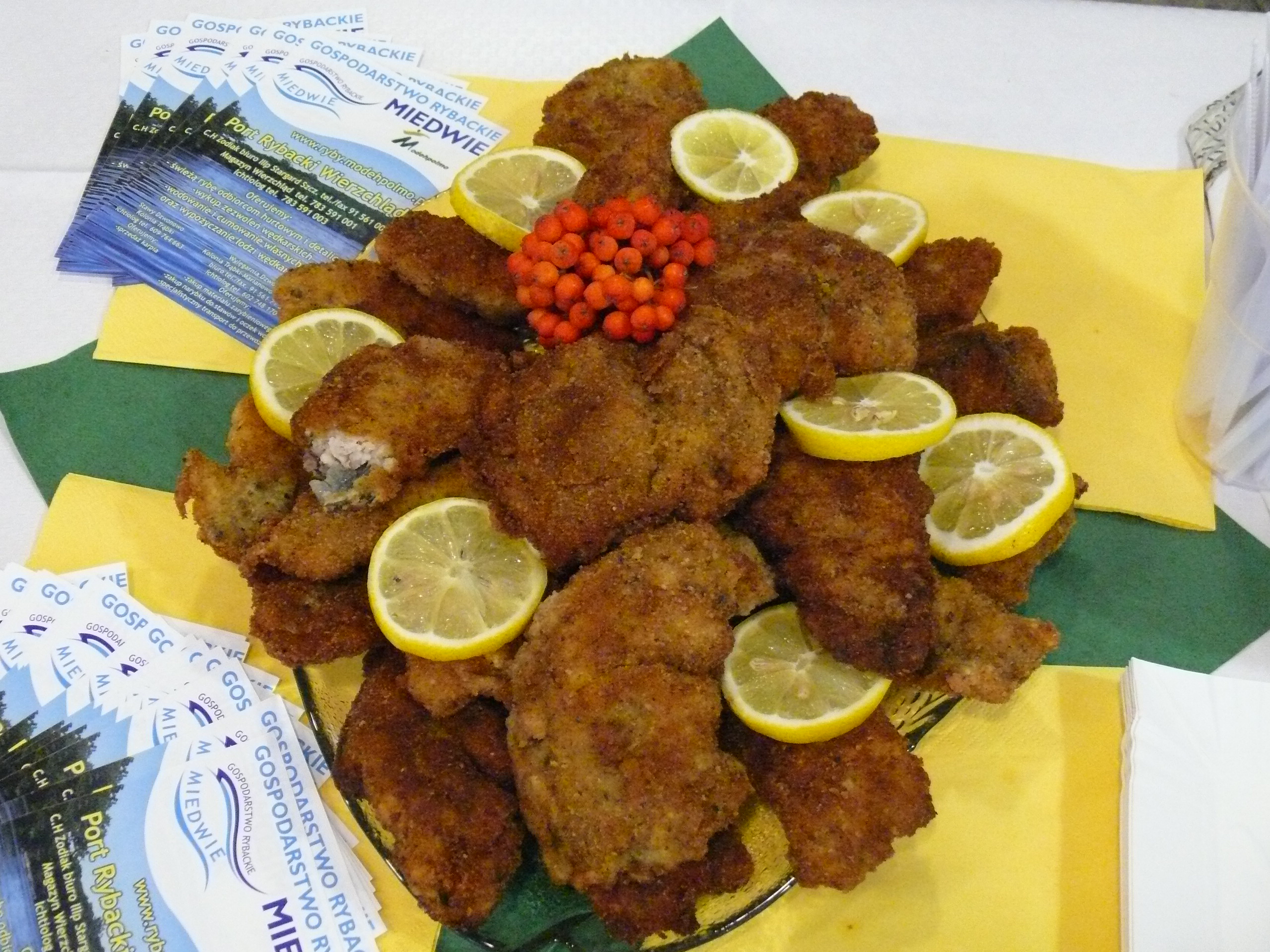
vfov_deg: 30.3
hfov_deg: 39.7
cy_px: 476
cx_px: 635
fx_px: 1761
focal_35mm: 48
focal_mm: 9.4
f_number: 3.2
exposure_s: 1/25
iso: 800
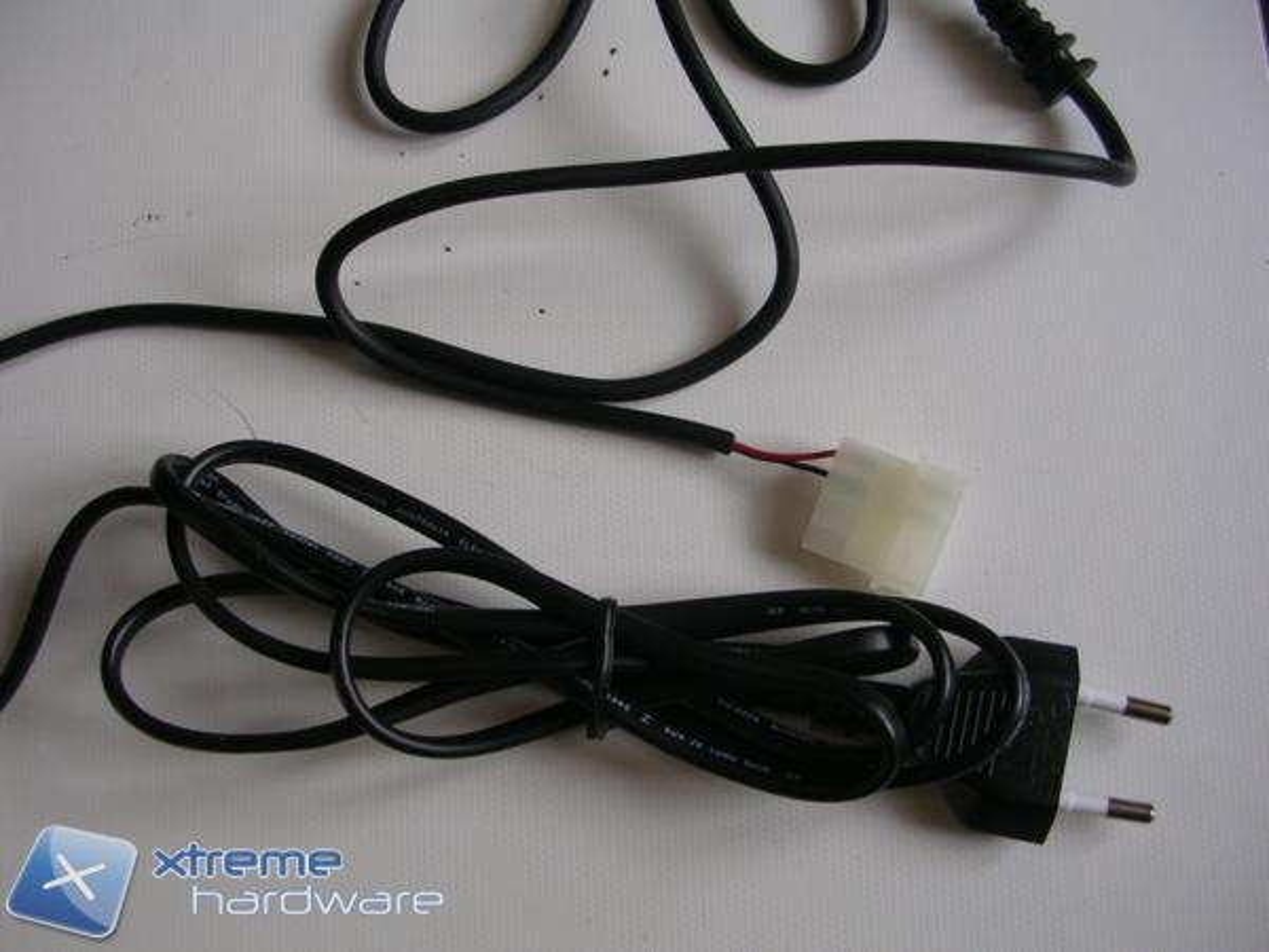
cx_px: 634
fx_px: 1393
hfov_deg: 49.0
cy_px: 476
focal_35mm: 38
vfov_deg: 37.7
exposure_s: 1/30
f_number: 2.8
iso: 50
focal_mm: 5.8
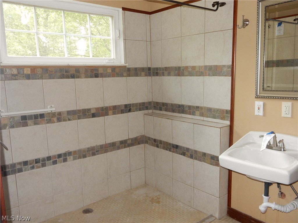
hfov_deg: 60.0
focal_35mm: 30
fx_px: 258
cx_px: 149
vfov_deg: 46.8
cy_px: 112
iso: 220
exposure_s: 1/30
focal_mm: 5.4
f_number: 4
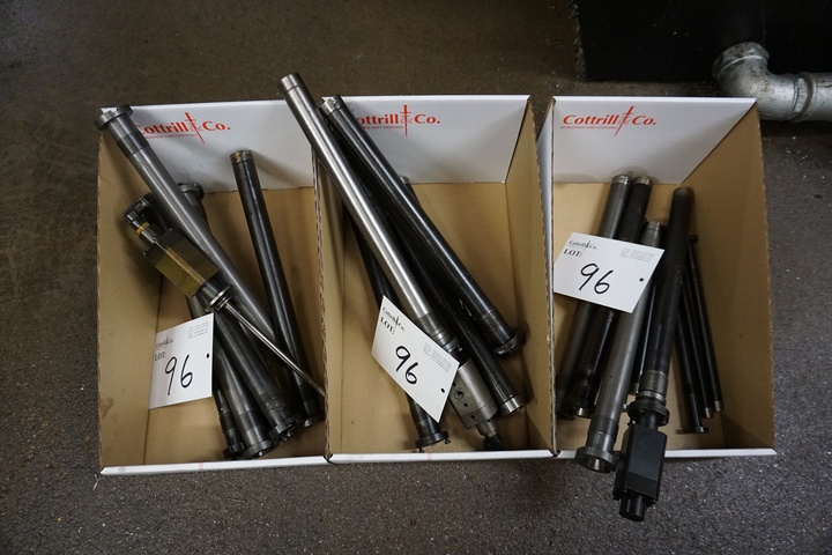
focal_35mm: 24
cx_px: 416
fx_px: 555
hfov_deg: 73.7
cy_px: 278
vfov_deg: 53.1
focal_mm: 16
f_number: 3.5
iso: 2000
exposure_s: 1/160
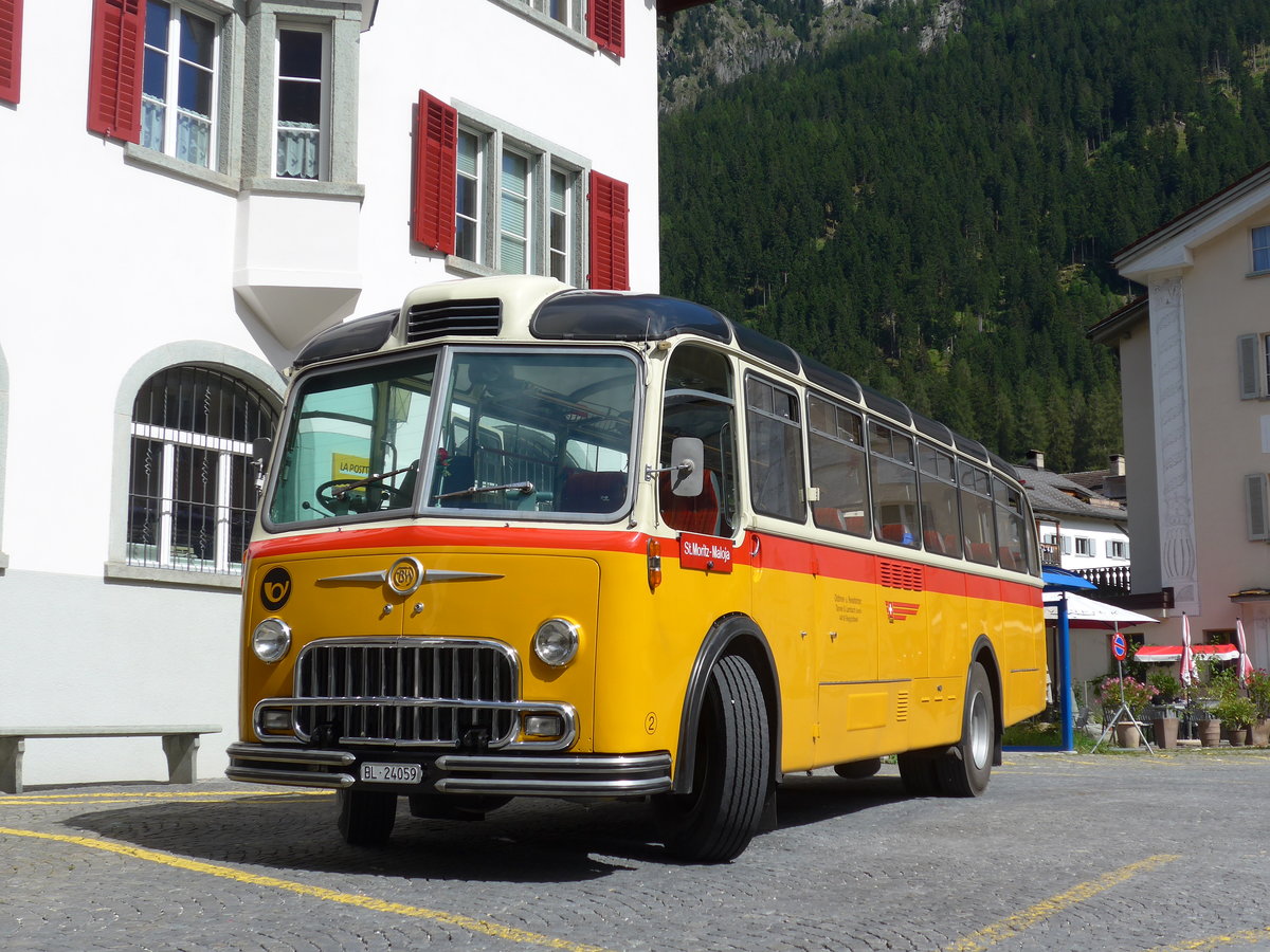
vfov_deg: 29.7
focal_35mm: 49
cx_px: 635
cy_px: 476
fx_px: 1798
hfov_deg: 38.9
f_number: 3.2
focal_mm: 10.1
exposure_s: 1/1600
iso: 80
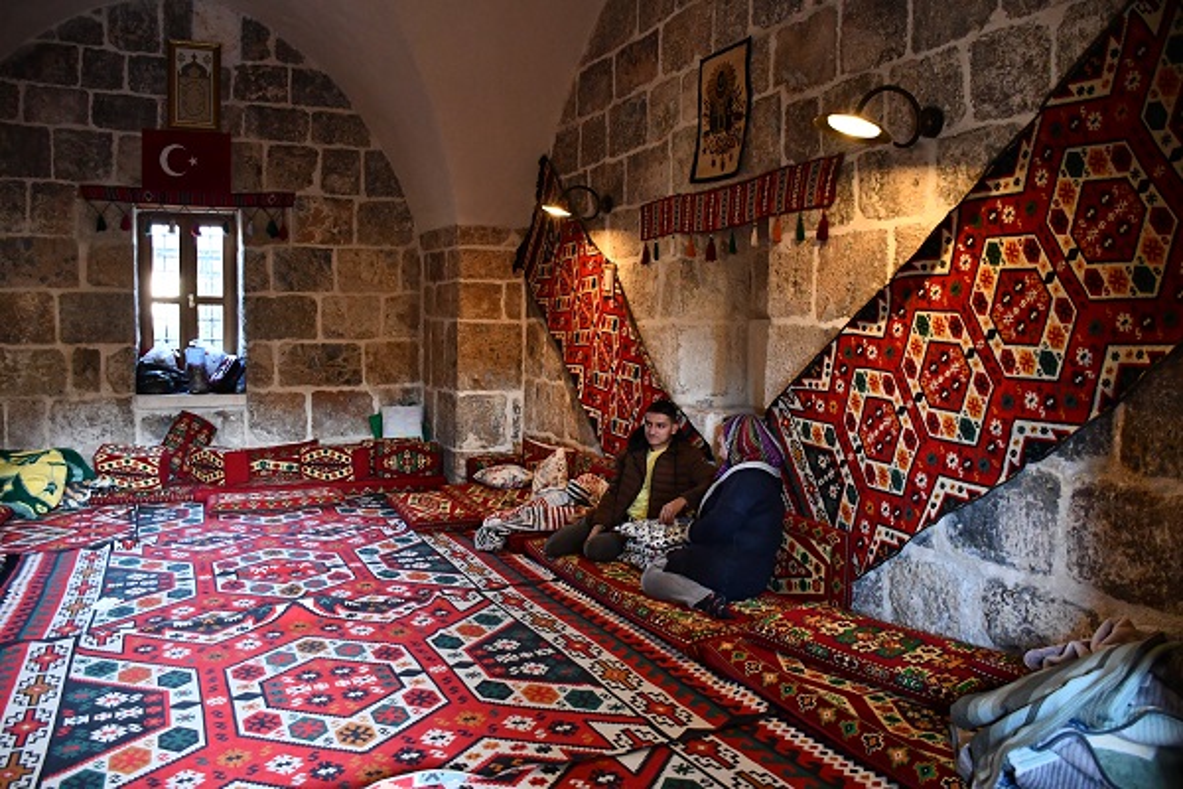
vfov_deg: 47.9
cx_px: 592
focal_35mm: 27
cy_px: 394
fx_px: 887
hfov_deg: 67.4
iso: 3200
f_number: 3.5
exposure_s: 1/80
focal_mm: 18
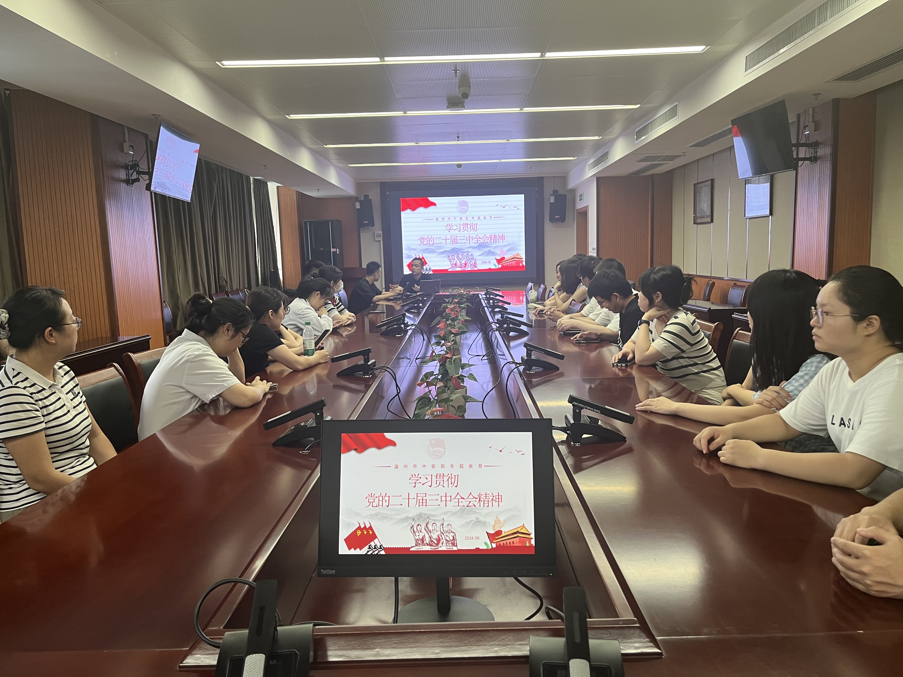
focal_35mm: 26
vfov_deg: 53.1
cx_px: 452
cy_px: 338
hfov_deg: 67.3
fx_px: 678
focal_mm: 5.1
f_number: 1.6
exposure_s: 1/69
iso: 125
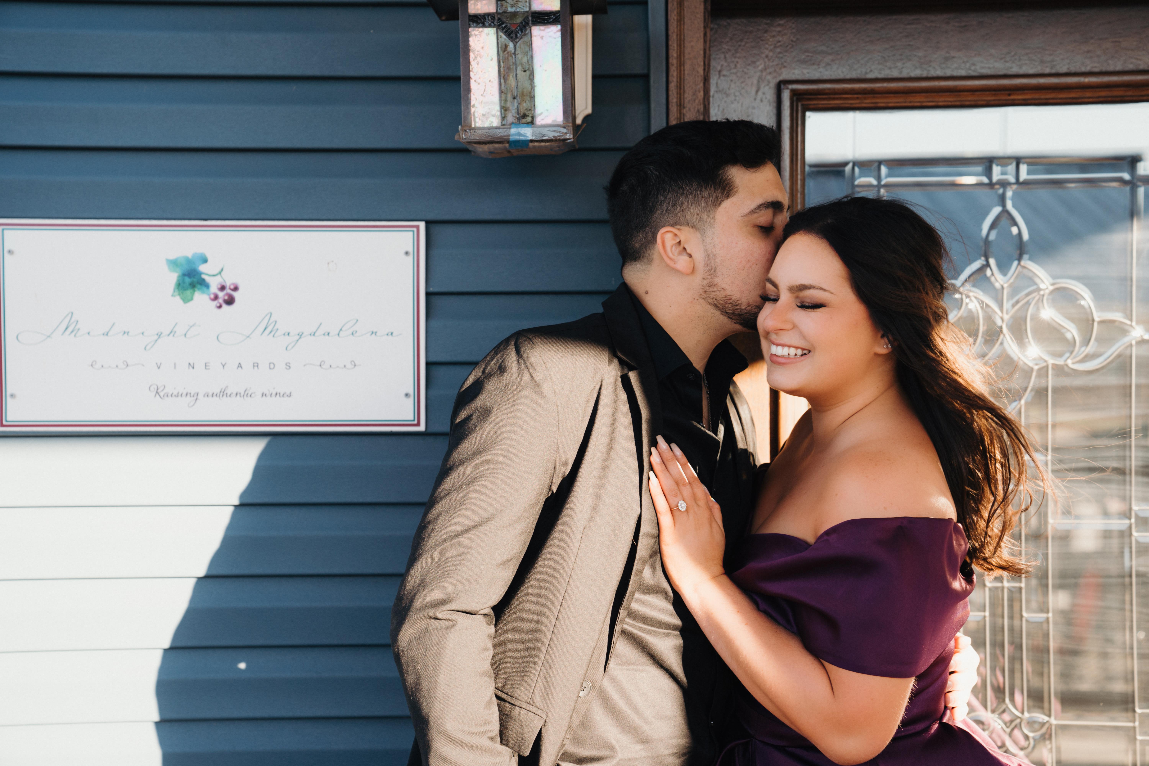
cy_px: 383
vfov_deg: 27.5
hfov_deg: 40.3
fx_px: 1564
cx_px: 574
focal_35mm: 49
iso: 100
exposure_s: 1/160
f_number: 4
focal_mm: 49
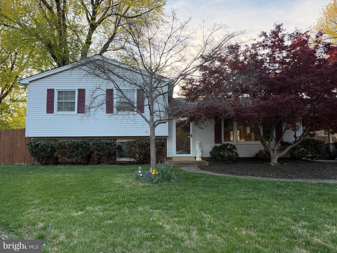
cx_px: 168
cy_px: 126
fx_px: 234
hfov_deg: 71.6
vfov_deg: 56.8
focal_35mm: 24
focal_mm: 6.76
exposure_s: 1/336
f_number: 1.78
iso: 100
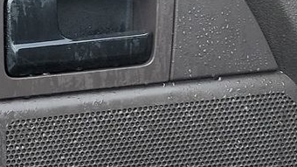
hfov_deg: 16.0
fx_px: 968
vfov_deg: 8.8
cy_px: 416
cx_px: -146
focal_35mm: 123
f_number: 1.8
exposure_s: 1/59
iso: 54
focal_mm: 6.7
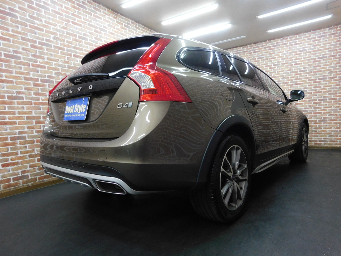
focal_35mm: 23
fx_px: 227
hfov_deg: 73.9
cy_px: 128
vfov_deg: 58.9
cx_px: 170
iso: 360
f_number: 3
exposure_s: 1/30
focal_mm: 4
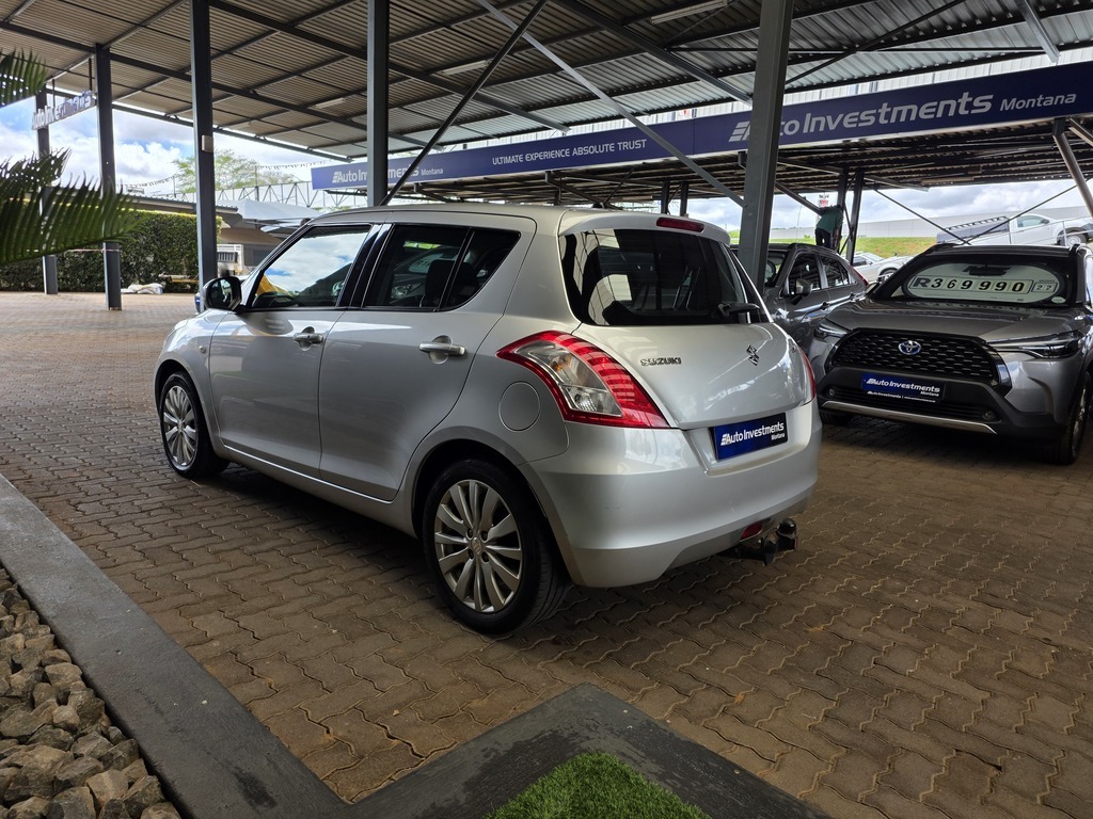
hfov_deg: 73.9
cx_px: 546
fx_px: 726
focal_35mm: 23
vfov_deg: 58.9
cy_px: 410
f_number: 1.7
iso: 80
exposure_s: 1/1422
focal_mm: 6.25
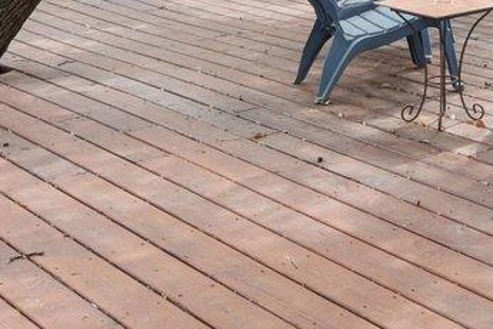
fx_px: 1137
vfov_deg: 15.1
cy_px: -180
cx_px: 650
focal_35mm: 83
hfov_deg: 21.9
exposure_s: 1/100
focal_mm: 14
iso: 100
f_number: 8
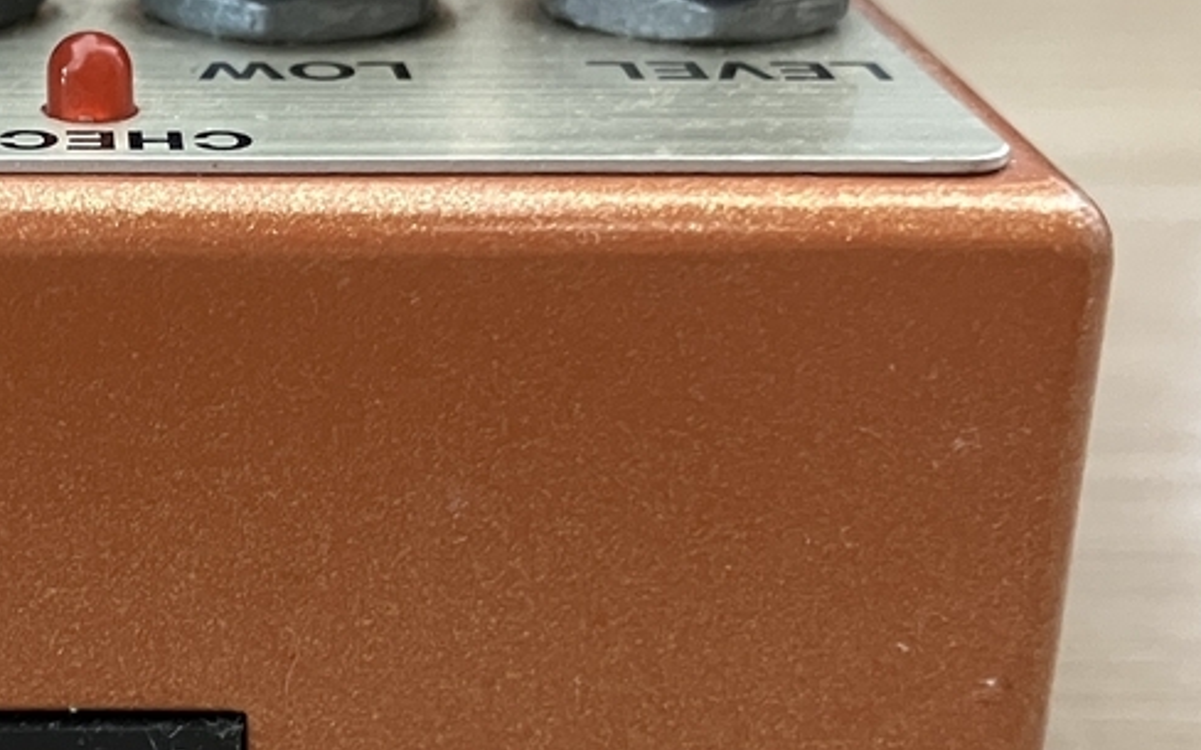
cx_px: 66
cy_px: 477
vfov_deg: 17.8
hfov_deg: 27.0
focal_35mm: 73
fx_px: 2389
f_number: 1.8
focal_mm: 3.99
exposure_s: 1/26
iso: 640
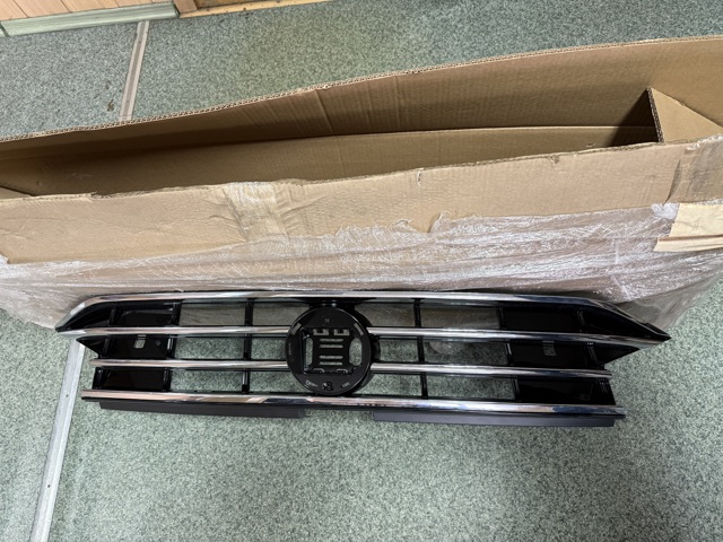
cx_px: 362
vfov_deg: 56.8
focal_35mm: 24
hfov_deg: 71.6
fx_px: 501
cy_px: 271
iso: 400
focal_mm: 6.76
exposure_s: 1/50
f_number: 1.78
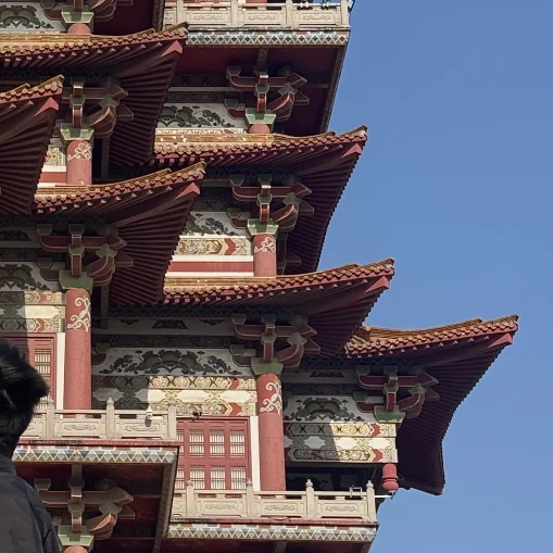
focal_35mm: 120
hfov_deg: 14.3
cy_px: 338
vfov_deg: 14.5
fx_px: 2169
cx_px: 4
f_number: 1.78
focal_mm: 6.76
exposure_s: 1/4608
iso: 64
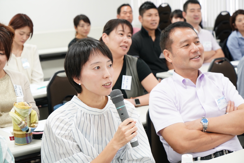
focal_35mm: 70
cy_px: 82
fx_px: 474
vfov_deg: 19.5
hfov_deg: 28.8
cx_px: 122
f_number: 6.3
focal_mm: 70
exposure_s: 1/60
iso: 2000
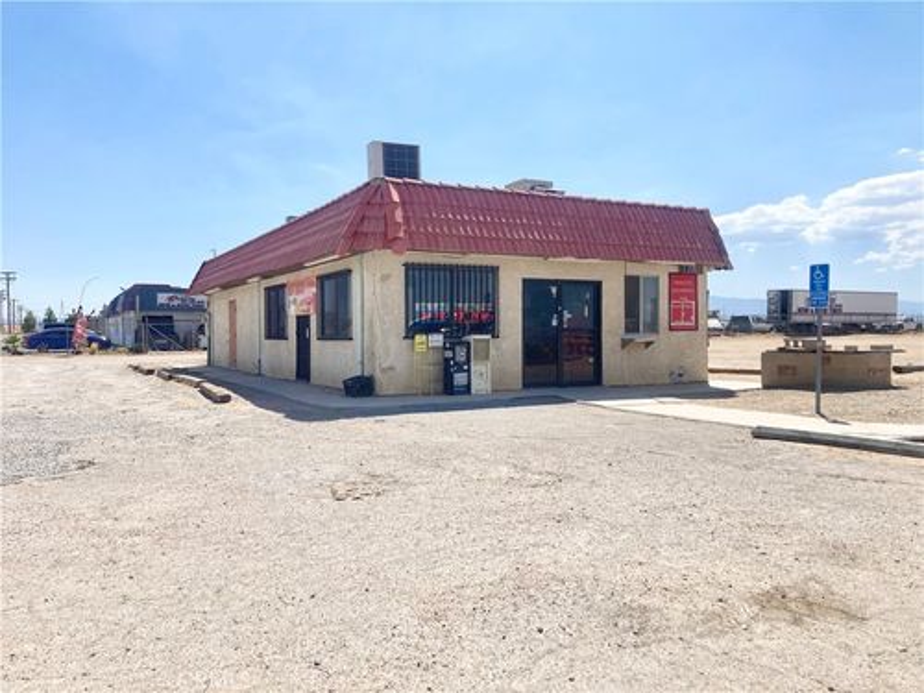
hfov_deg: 63.4
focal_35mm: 28
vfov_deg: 49.7
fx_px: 747
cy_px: 346
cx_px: 462
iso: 20
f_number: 1.8
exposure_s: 1/3745
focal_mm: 3.99
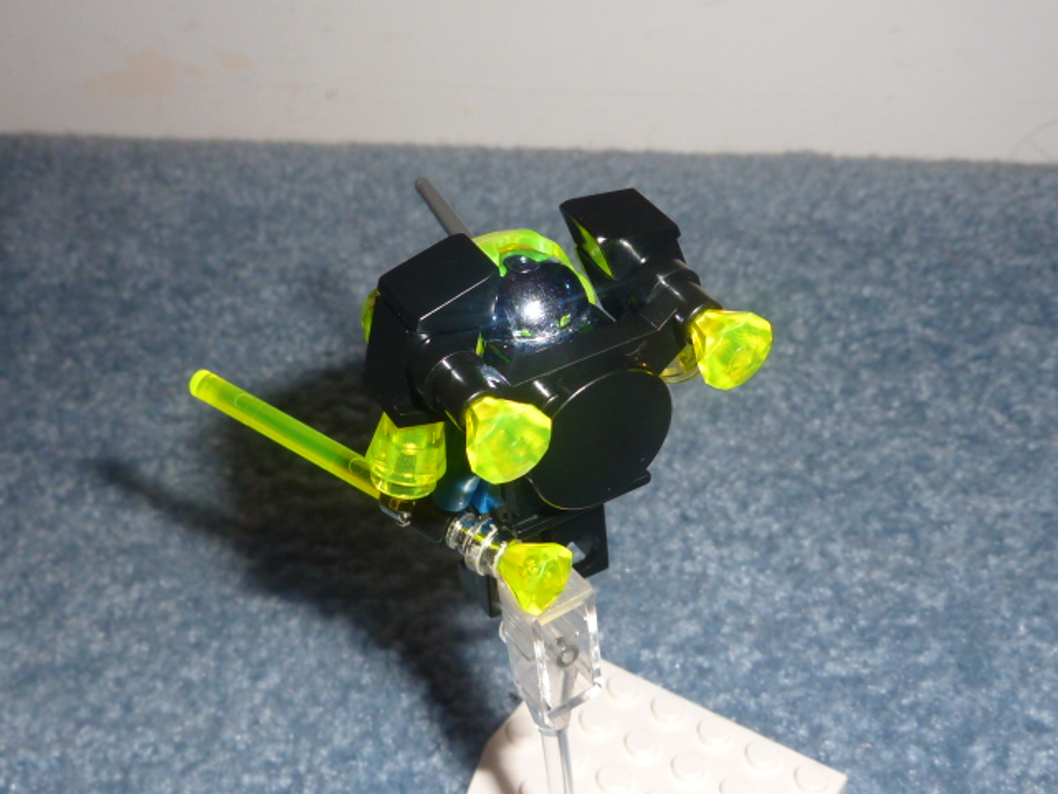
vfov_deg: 32.2
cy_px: 397
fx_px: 1375
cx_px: 529
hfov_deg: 42.1
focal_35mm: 45
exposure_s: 1/30
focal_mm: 4.1
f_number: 4
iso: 100
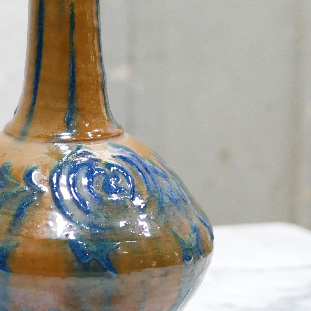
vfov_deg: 13.4
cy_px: 65
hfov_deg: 13.3
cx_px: 37
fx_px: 1321
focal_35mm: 130
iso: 800
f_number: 1.7
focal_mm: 20
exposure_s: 1/60
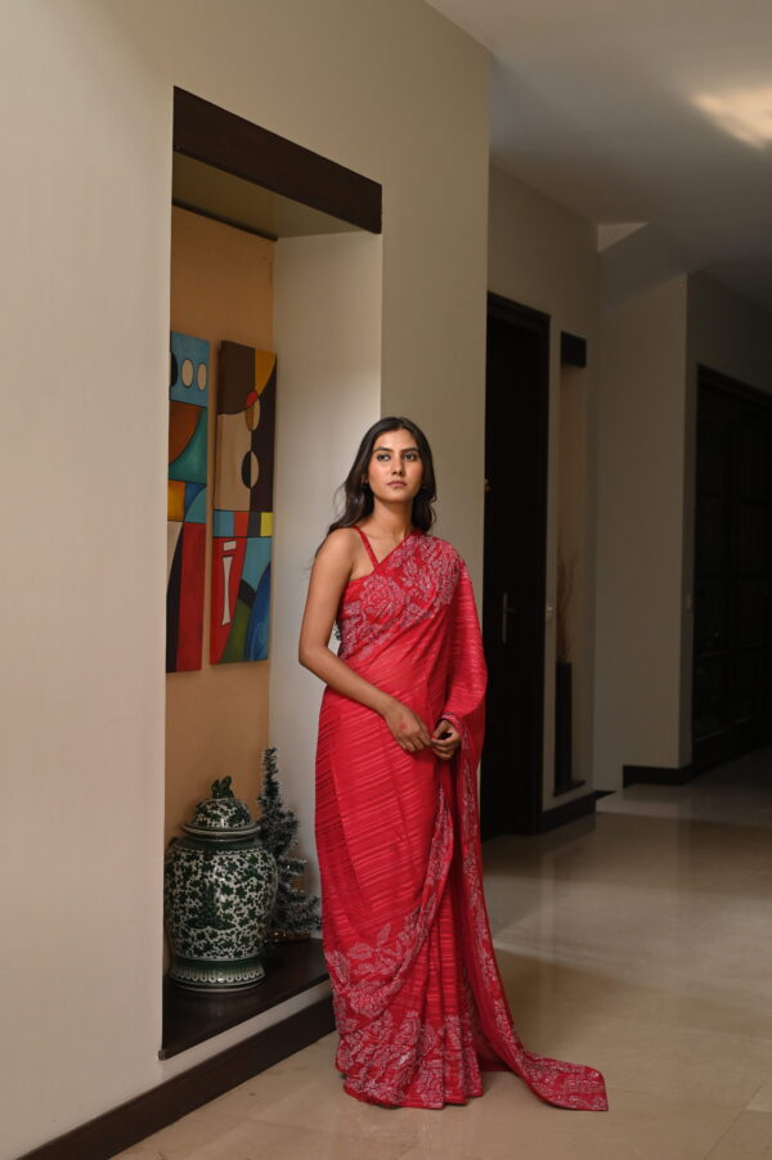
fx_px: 1611
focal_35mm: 50
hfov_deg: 27.0
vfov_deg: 39.6
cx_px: 386
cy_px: 580
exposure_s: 1/200
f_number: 4
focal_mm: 50
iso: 1250
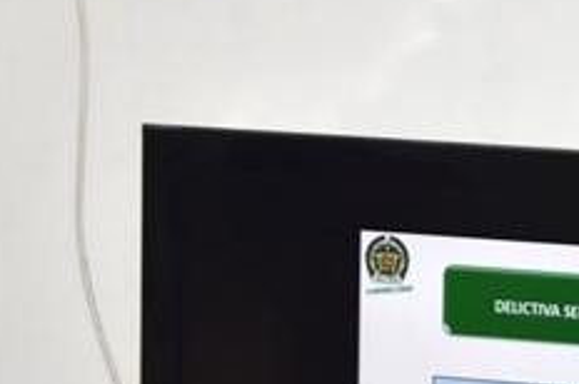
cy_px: 494
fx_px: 5849
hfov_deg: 5.6
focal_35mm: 364
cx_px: 860
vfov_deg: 3.8
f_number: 5.6
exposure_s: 1/60
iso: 640
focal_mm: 55
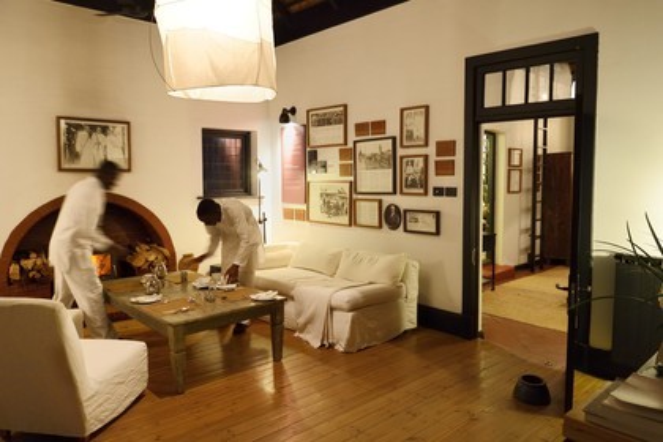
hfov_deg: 73.7
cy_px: 221
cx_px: 332
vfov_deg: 53.1
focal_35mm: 24
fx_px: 442
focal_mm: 24
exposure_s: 1/10
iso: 1600
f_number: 7.1
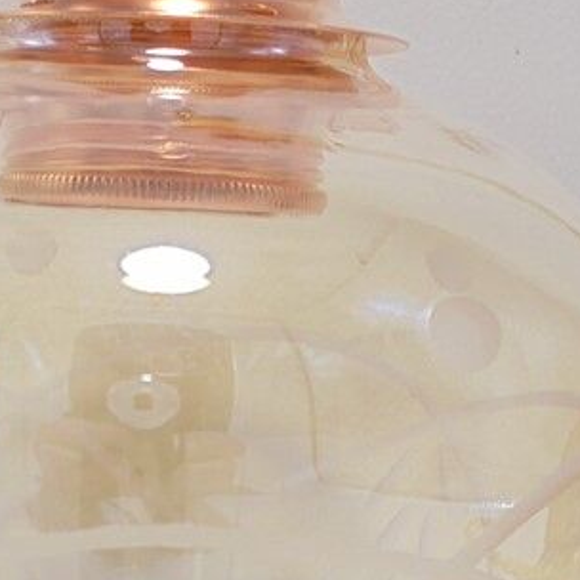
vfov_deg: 19.4
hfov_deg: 19.3
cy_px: 420
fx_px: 1687
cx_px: 135
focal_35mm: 89
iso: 100
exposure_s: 1/60
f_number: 4
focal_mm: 6.1
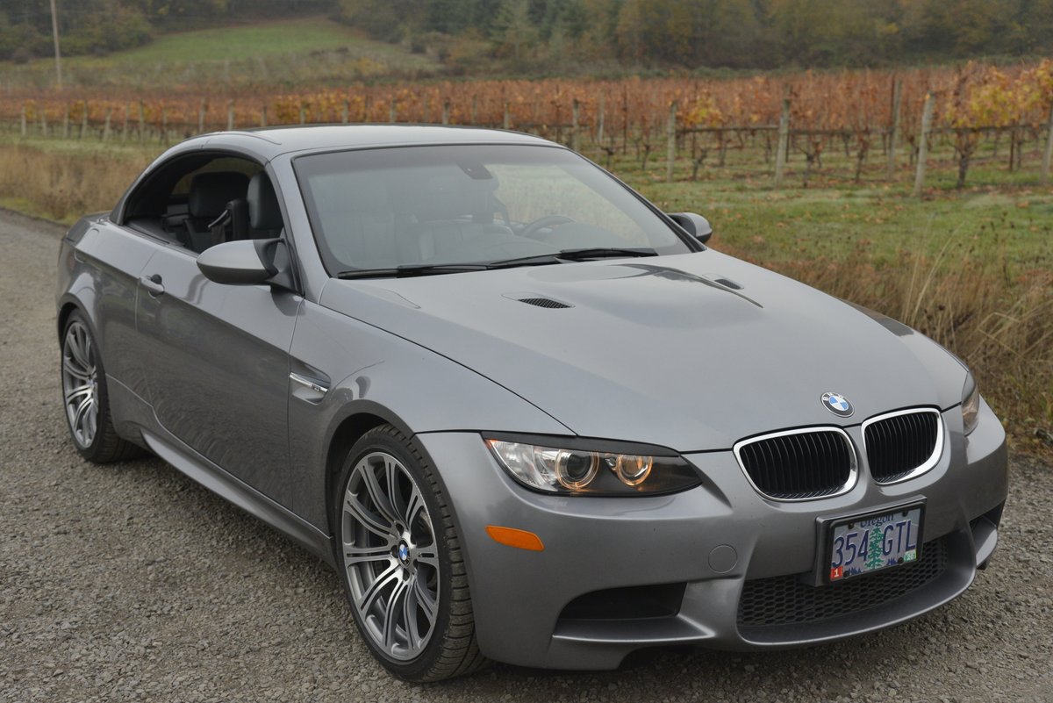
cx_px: 526
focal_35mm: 48
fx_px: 1404
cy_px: 352
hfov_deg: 41.1
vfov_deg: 28.1
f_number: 6.3
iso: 2000
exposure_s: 1/1600
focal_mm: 48
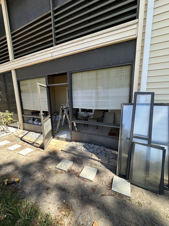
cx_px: 84
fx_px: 91
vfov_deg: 102.1
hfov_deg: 85.7
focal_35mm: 14
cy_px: 113
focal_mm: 2.22
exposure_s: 1/235
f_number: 2.2
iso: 40
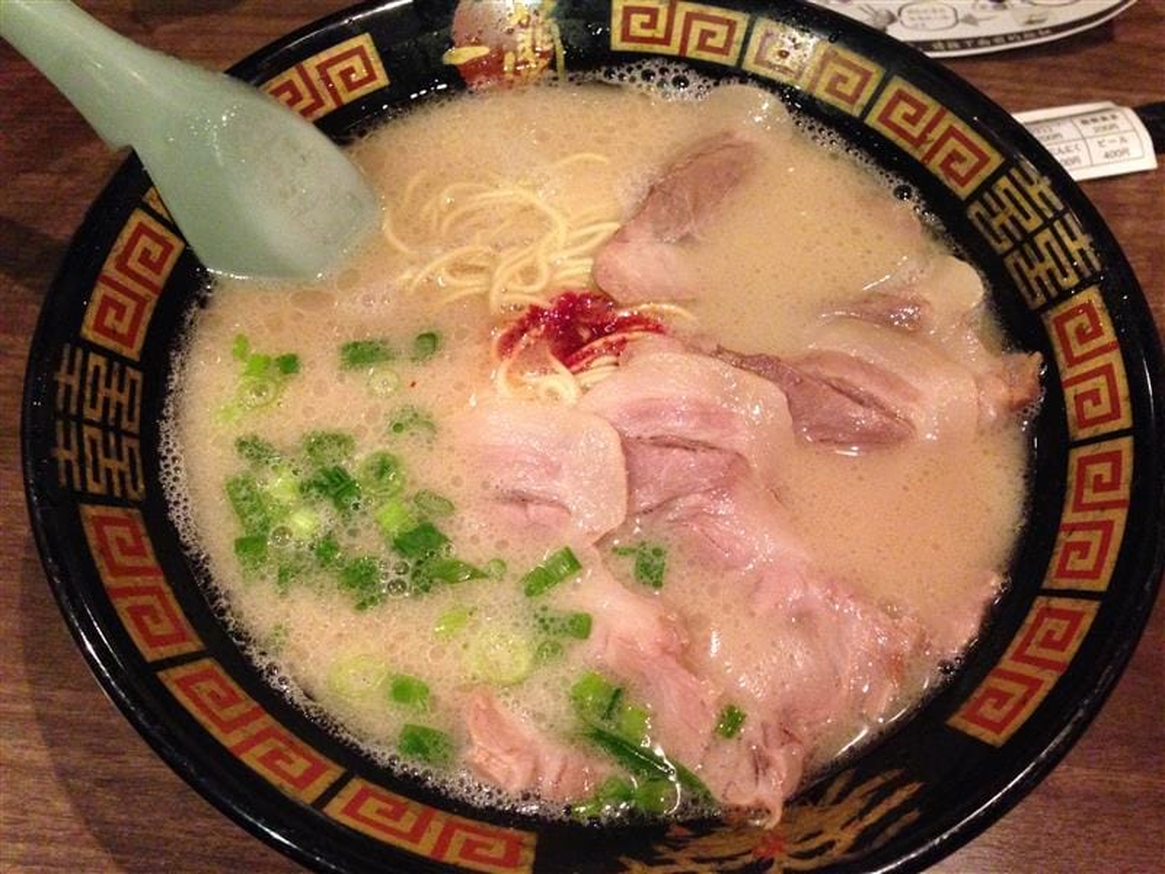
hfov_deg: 55.4
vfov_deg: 42.9
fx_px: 1111
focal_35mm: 33
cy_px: 437
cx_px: 582
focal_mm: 4.12
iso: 640
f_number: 2.4
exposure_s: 1/15
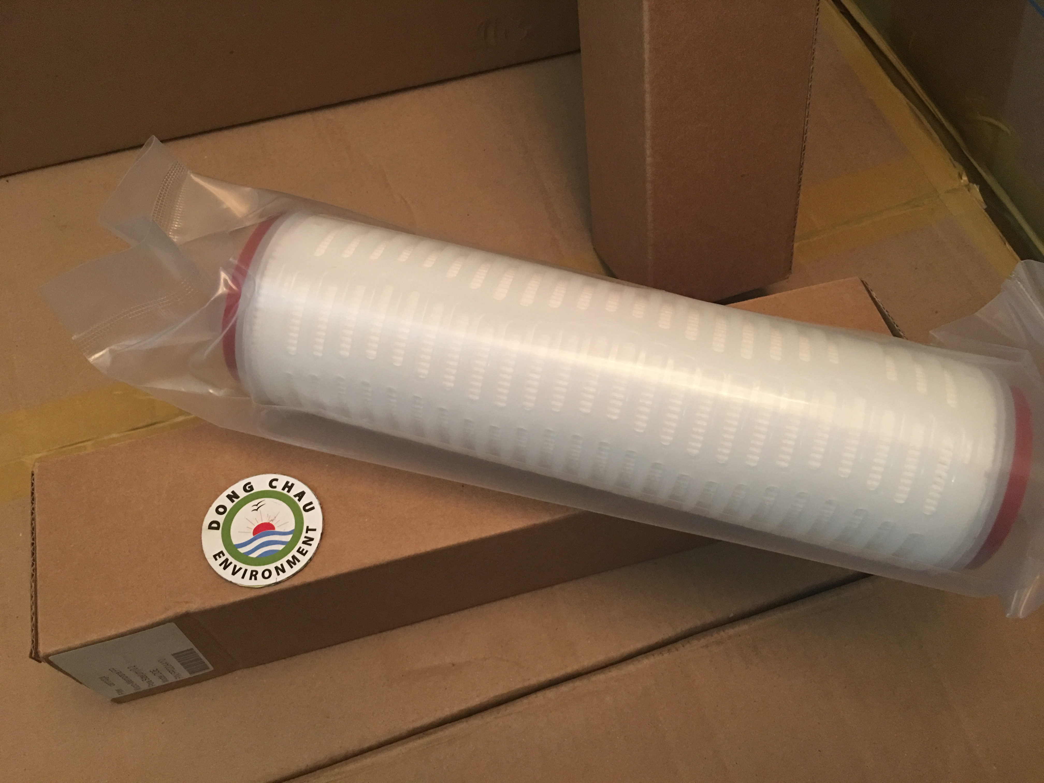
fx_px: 875
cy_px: 392
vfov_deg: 48.2
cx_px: 522
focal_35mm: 29
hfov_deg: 61.7
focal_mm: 4.15
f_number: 2.2
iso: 100
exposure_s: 1/8
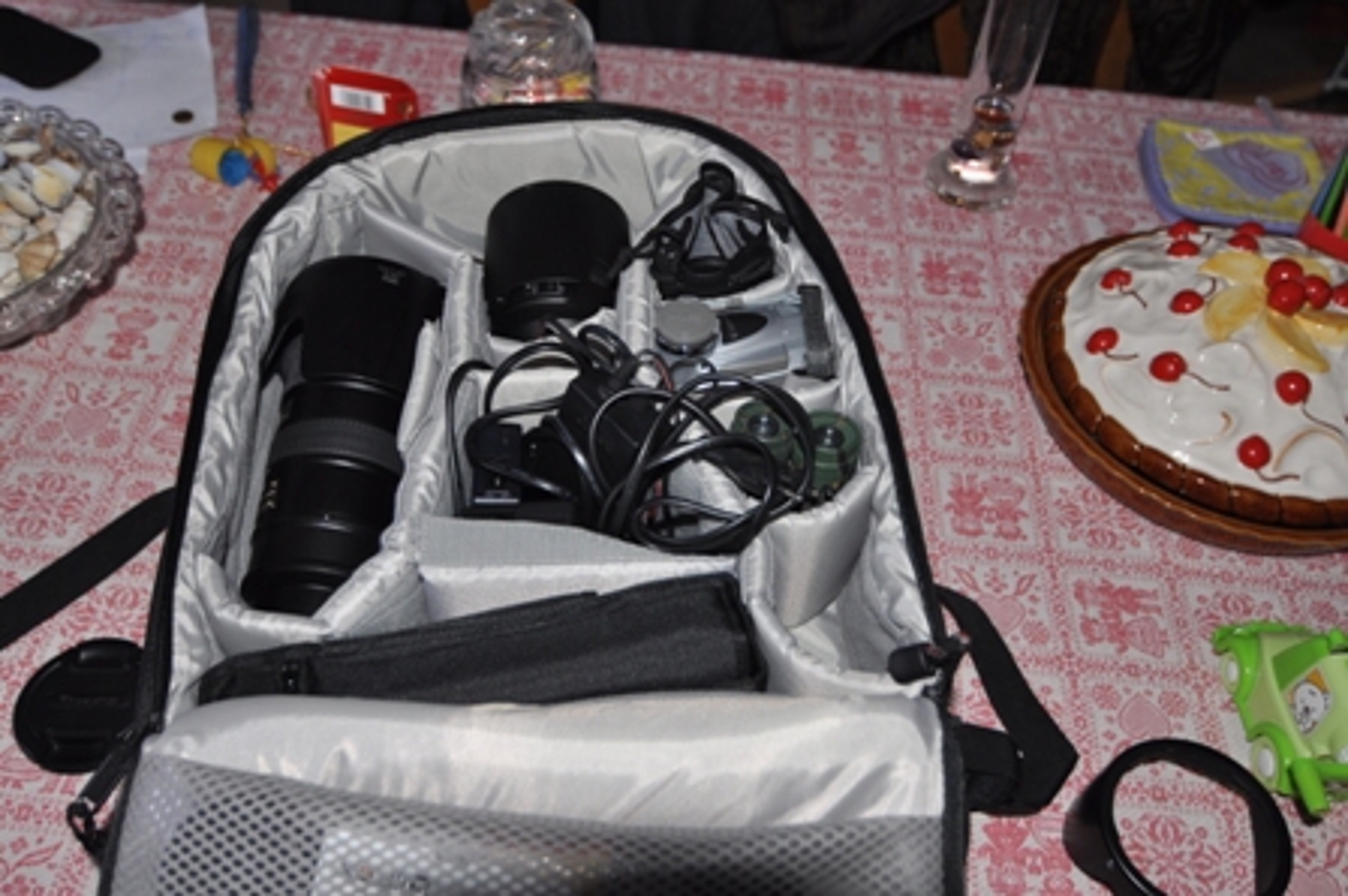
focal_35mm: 33
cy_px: 448
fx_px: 1235
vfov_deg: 39.9
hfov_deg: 57.3
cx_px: 674
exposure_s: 1/60
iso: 400
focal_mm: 22
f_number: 4
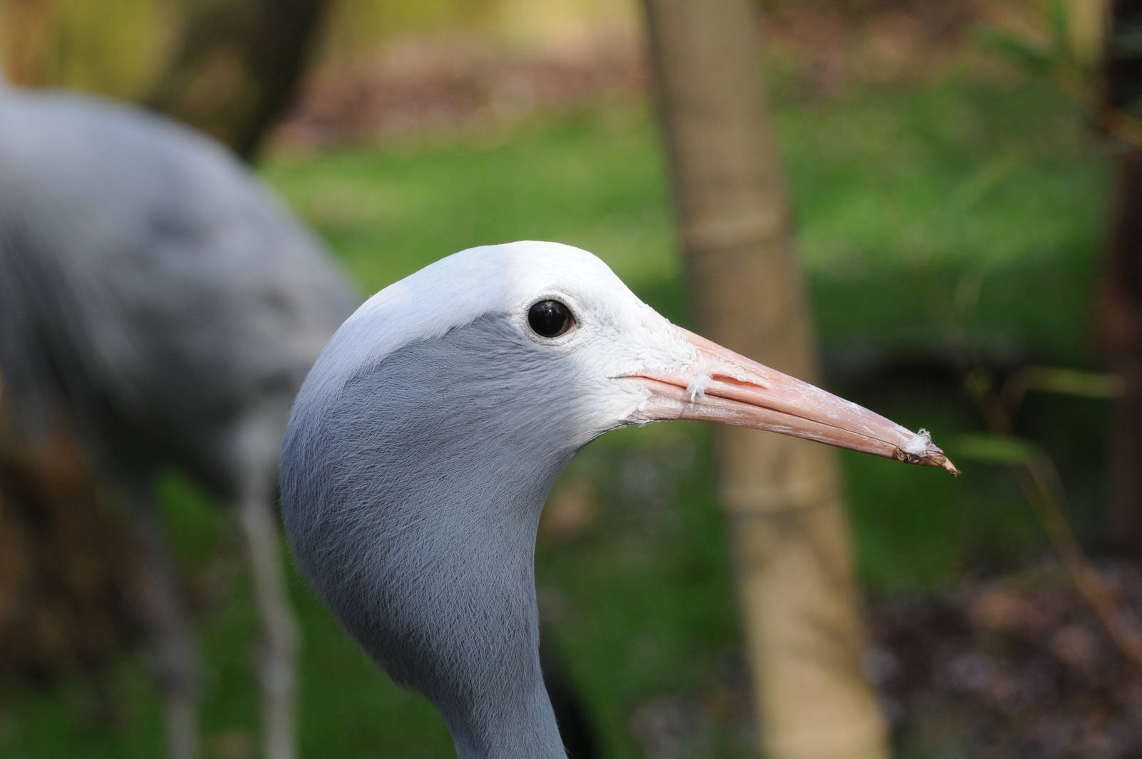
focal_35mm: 202
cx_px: 571
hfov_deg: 10.2
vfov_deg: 6.8
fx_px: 6416
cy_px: 380
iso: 400
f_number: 7.1
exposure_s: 1/200
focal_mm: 135
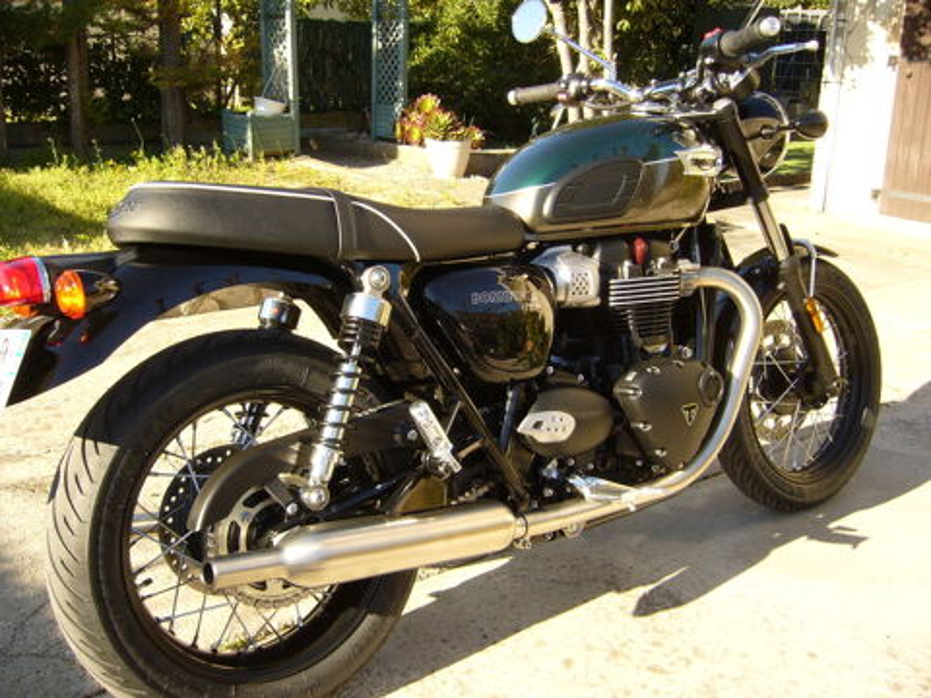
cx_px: 466
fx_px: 941
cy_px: 349
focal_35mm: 35
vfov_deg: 40.7
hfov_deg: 52.6
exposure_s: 1/250
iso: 80
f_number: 2.8
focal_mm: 5.8
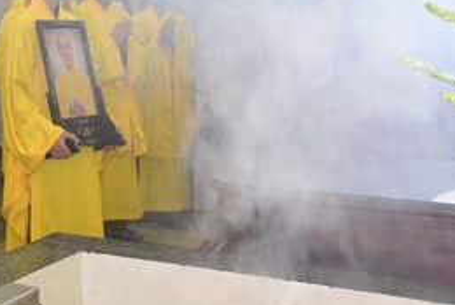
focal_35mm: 80
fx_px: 1012
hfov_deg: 23.3
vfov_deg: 16.6
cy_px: -21
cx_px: -86
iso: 1250
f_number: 5
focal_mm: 32
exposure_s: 1/30
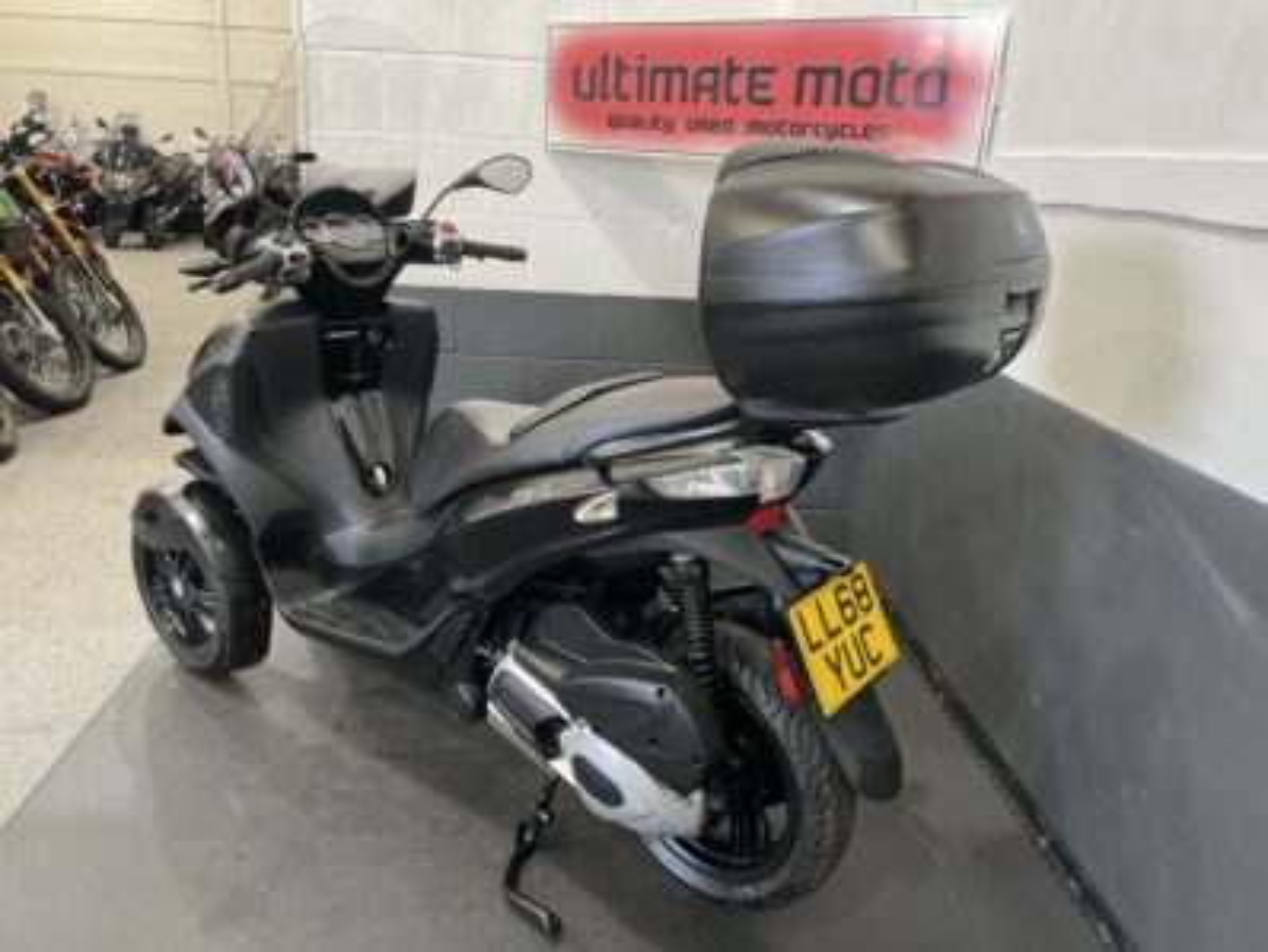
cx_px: 634
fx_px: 953
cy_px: 476
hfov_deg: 67.3
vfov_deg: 53.1
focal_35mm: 26
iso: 125
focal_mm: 4.2
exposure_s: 1/100
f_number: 1.6
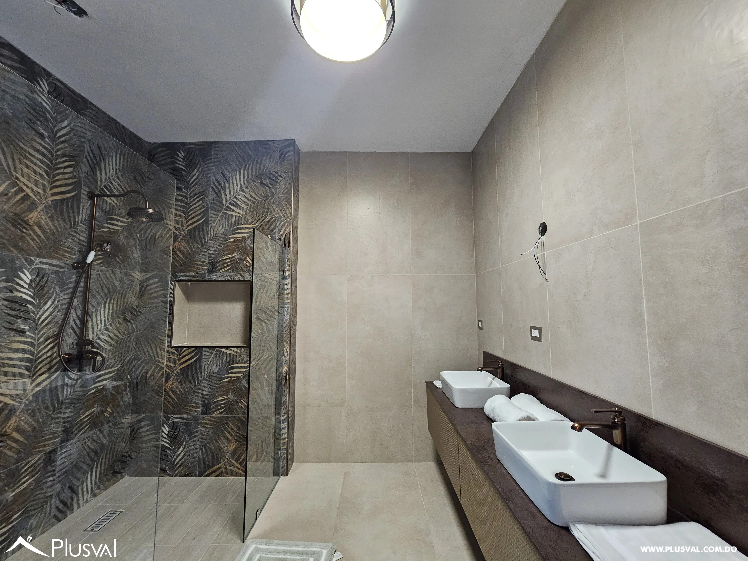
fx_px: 281
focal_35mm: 13
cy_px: 280
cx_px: 374
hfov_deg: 106.2
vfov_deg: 89.9
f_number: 2.2
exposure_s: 1/30
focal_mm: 2.2
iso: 400
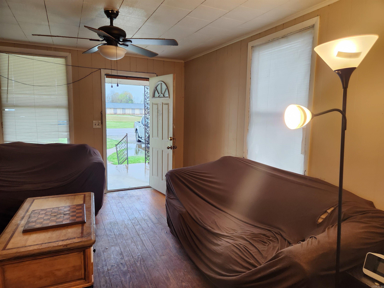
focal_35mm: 23
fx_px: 255
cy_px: 144
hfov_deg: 73.9
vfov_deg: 58.9
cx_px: 192
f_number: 1.8
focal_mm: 5.4
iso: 125
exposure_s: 1/120
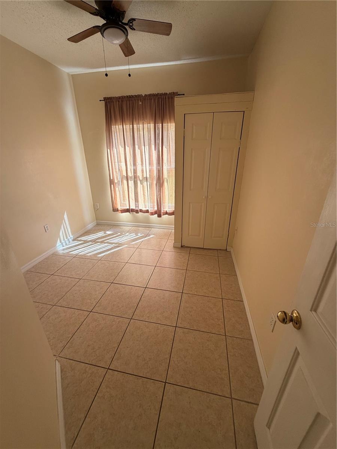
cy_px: 224
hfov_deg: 85.7
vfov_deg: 102.1
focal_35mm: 14
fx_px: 182
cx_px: 168
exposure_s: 1/121
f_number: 2.2
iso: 160
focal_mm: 2.22
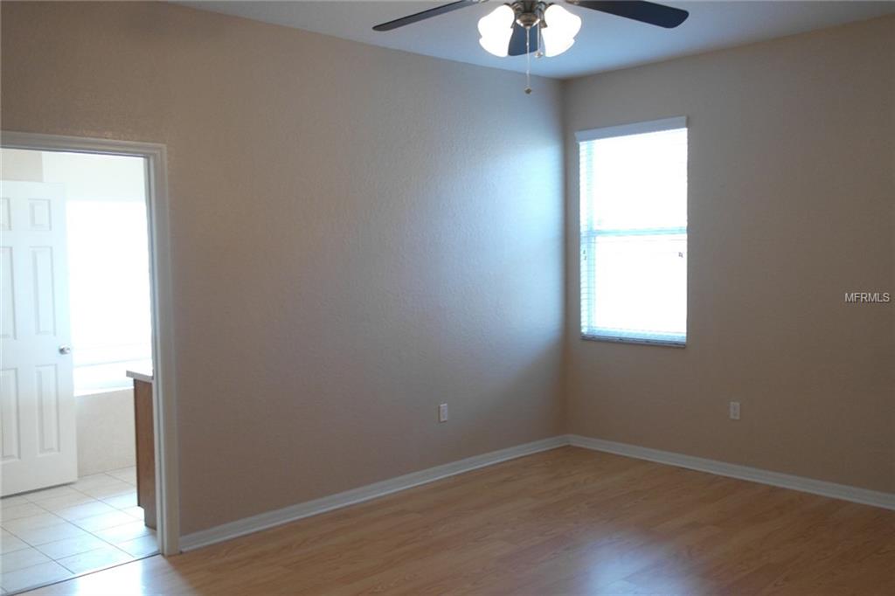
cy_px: 298
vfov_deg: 39.9
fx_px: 820
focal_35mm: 33
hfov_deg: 57.2
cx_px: 448
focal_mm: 22
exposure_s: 1/50
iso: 400
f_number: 3.5
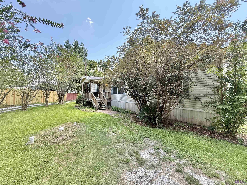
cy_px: 92
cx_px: 124
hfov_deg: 102.1
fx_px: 100
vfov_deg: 85.7
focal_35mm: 14
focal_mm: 2.22
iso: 64
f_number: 2.2
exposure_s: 1/167
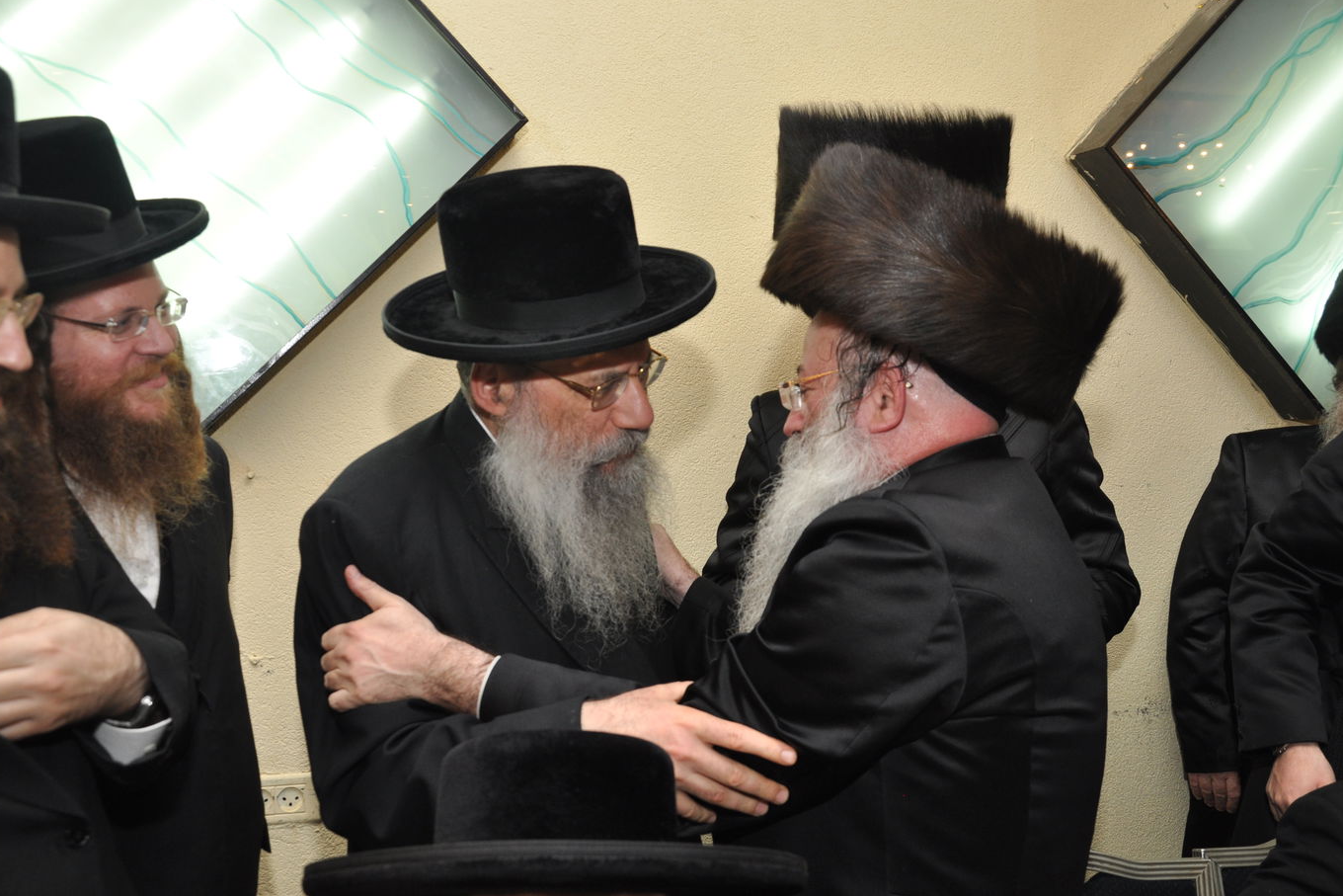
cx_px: 677
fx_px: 1380
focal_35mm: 37
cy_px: 439
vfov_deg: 35.9
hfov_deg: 51.9
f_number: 5.6
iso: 500
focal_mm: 24
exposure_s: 1/80
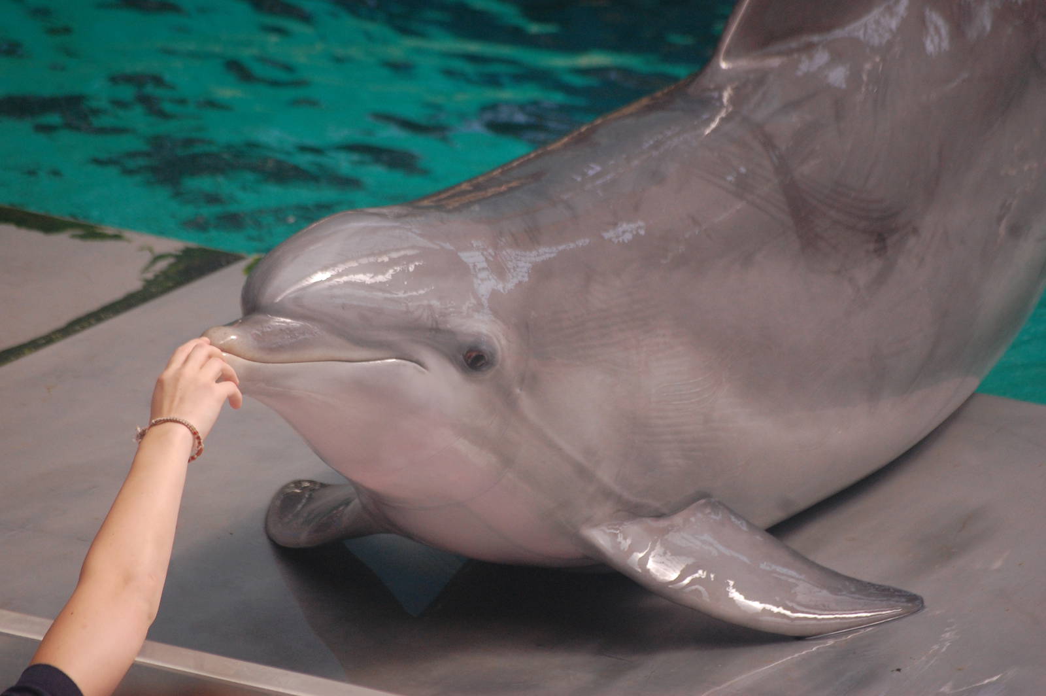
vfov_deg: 4.6
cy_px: 348
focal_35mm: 300
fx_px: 8709
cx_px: 523
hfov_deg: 6.9
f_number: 5.6
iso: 720
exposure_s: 1/500
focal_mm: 200
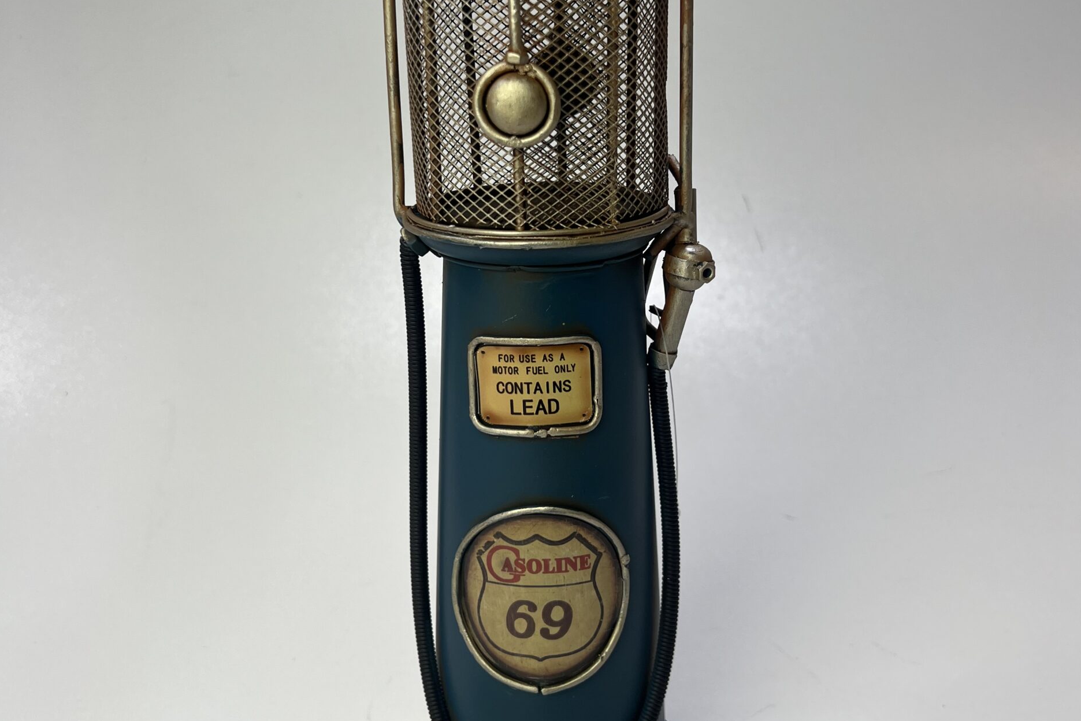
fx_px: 1111
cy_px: 284
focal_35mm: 37
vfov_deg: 35.8
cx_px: 552
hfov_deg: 51.9
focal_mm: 5.7
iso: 32
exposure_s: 1/122
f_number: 1.5
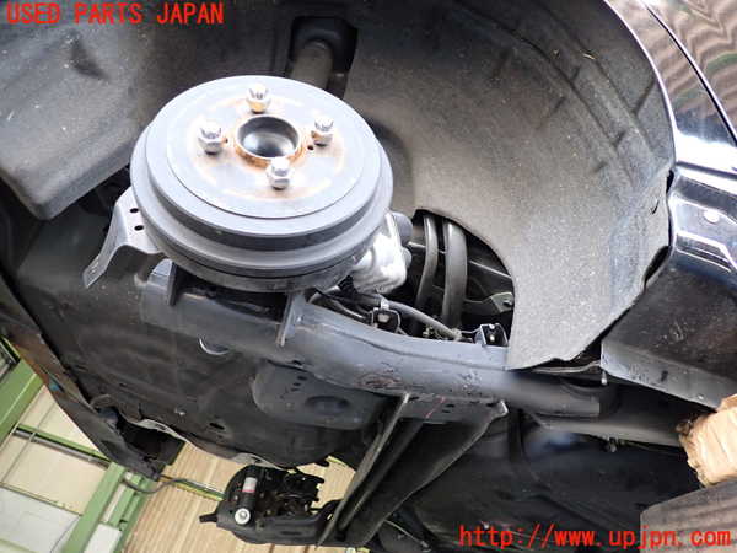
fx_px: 532
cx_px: 368
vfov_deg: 54.9
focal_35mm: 25
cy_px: 276
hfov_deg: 69.4
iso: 320
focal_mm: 4.5
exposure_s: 1/40
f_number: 2
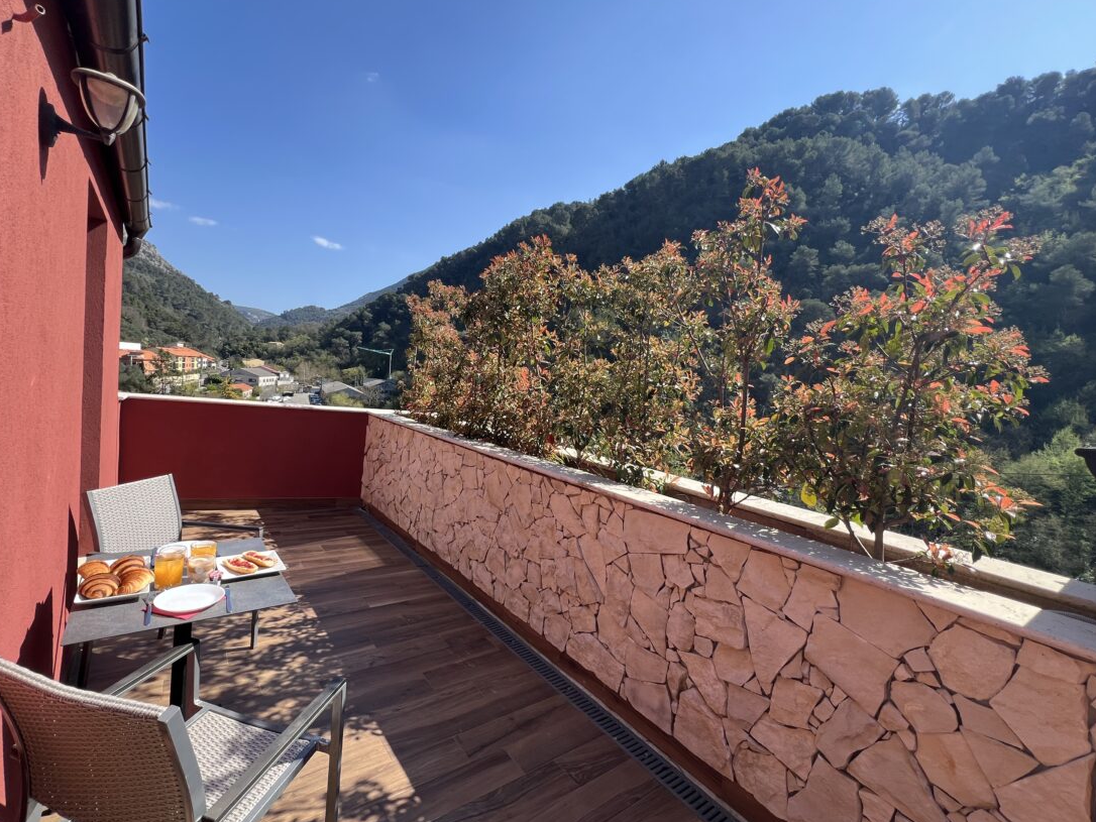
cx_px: 513
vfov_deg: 85.7
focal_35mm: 14
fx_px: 443
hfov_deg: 101.9
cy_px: 413
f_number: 1.8
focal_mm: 1.57
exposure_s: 1/552
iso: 32
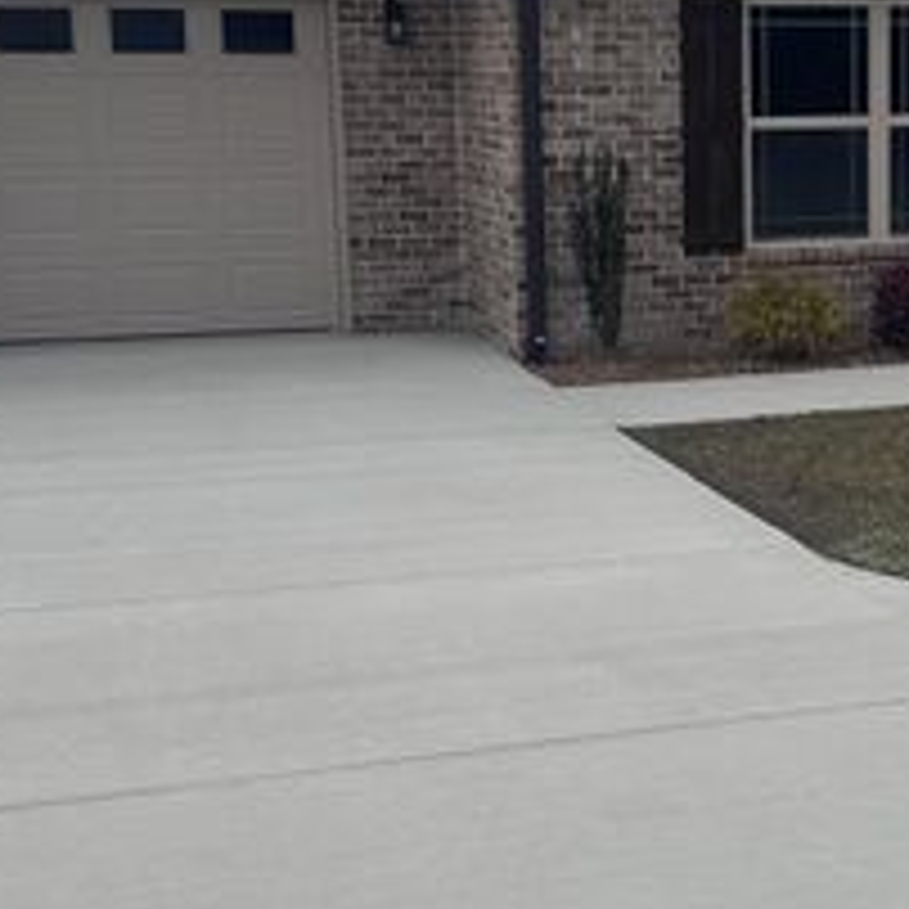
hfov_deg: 23.9
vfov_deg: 24.6
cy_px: 398
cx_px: 842
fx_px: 2080
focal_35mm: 70
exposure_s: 1/5263
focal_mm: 6.86
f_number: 1.78
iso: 80
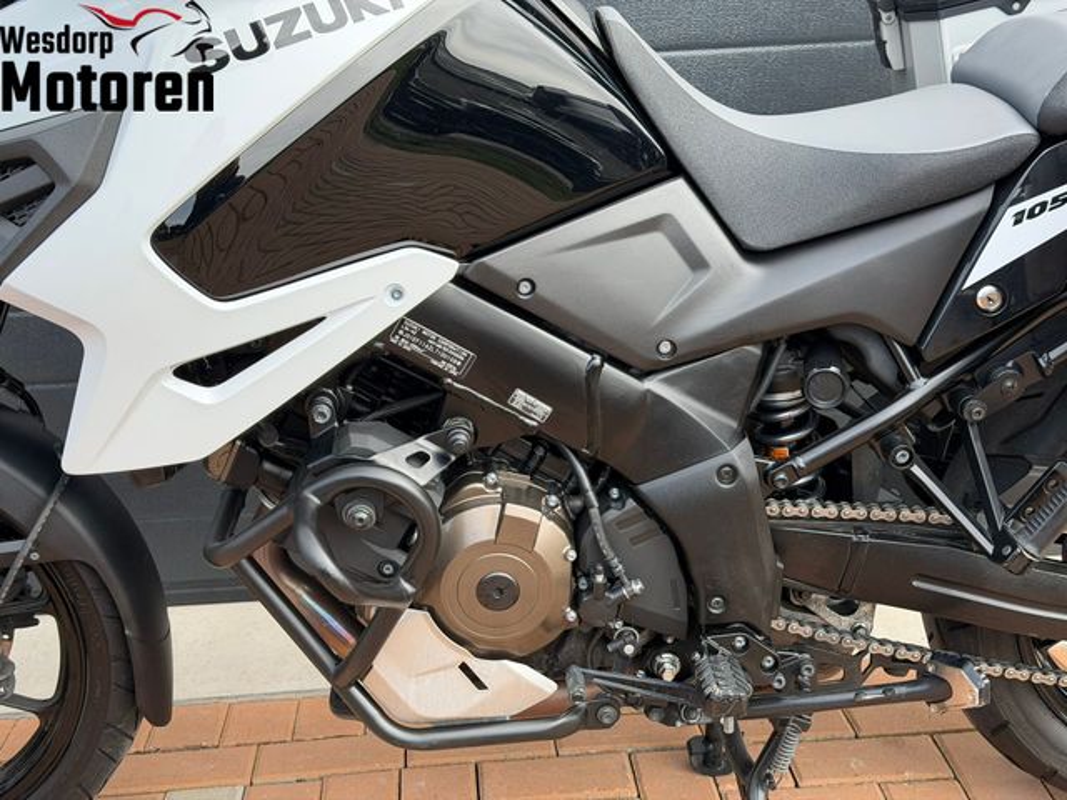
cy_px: 400
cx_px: 534
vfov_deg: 30.3
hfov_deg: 39.7
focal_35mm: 48
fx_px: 1480
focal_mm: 6.76
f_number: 1.78
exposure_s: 1/1353
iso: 100
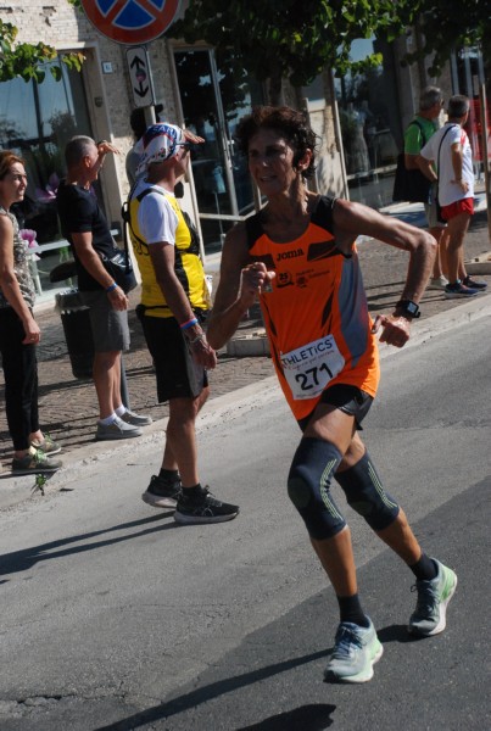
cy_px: 366
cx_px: 246
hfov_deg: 15.8
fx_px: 1771
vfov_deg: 23.3
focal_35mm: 87
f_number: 8
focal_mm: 58
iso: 1000
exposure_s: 1/2000
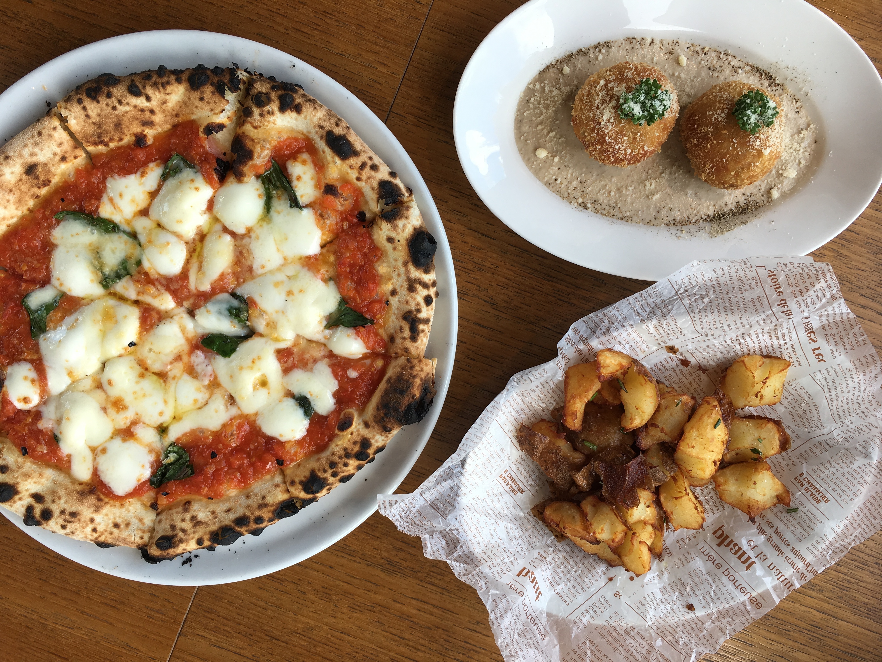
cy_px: 331
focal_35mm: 29
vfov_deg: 48.2
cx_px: 441
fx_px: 739
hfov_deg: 61.7
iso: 25
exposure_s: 1/183
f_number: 2.2
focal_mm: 4.15
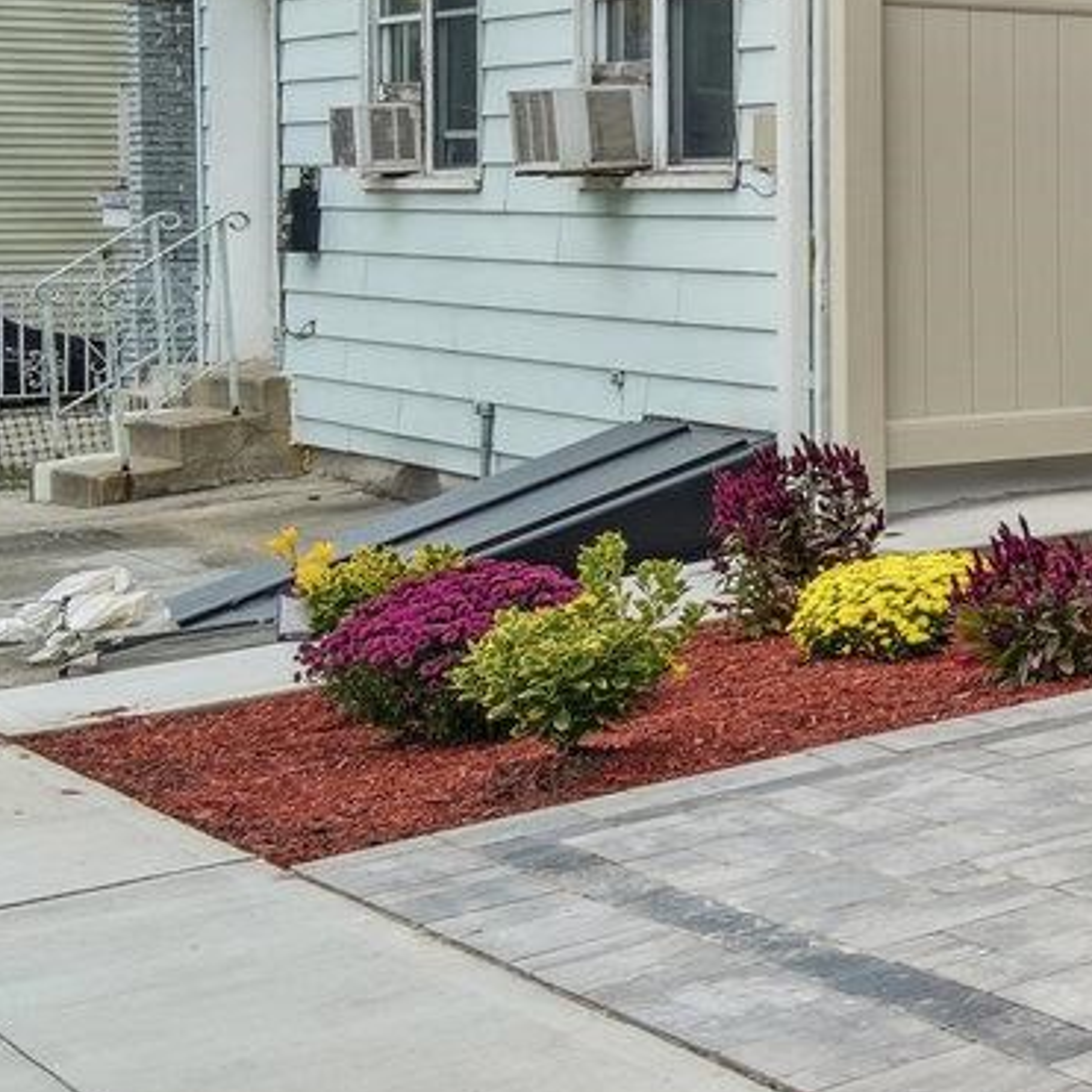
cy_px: -18
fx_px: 2356
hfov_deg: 14.9
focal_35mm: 66
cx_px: 2640
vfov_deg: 24.8
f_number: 8
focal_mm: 16
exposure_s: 1/40
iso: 400
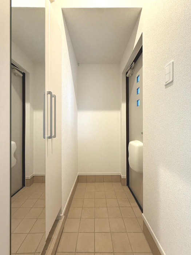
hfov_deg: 85.7
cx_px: 96
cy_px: 128
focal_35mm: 14
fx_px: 103
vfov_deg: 102.1
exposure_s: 1/50
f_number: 2.2
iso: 320
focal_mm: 2.22
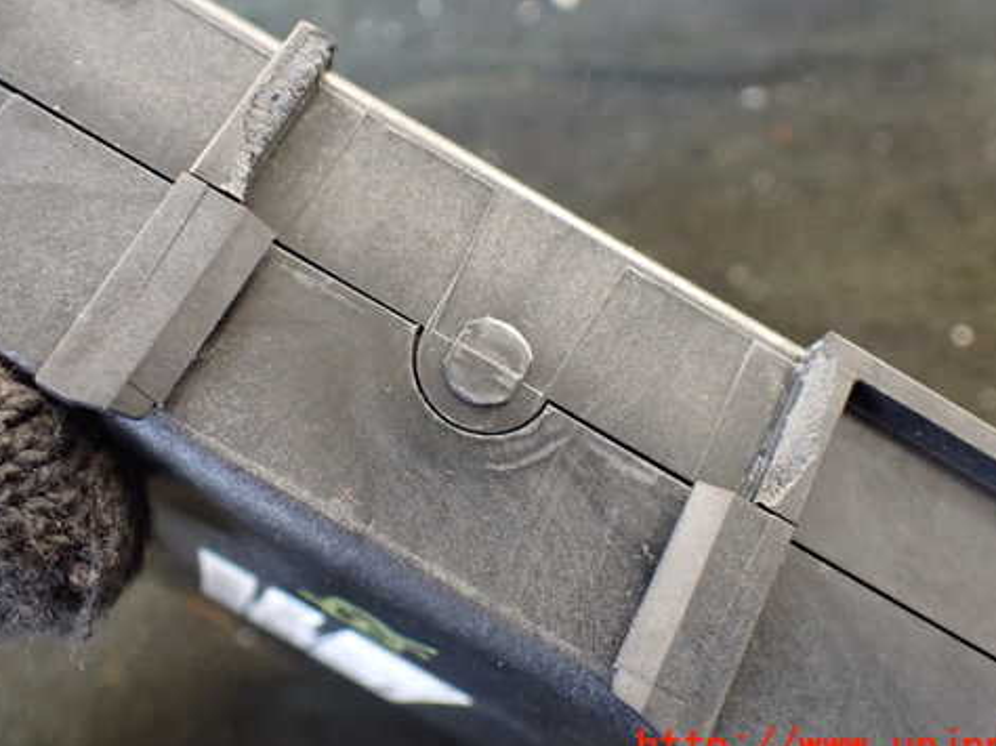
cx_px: 481
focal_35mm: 38
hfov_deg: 49.0
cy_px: 303
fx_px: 1093
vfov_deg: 37.6
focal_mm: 5.4
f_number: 2.3
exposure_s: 1/125
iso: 640
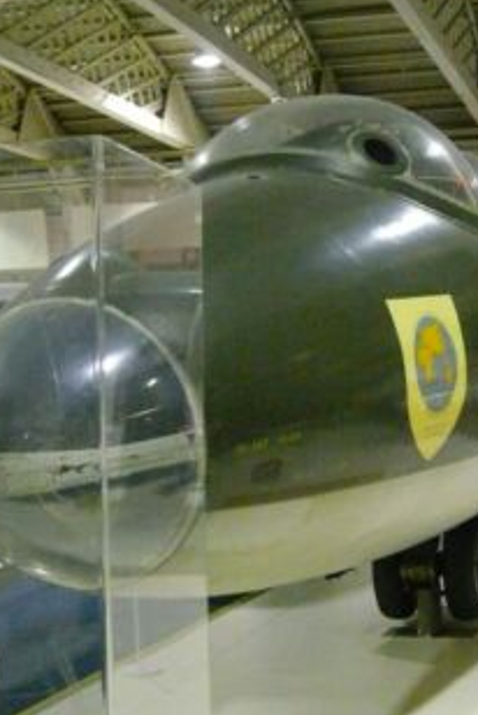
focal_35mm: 59
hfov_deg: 22.4
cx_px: 441
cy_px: 335
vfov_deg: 33.9
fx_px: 1172
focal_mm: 7.4
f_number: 2.8
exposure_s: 1/25
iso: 800
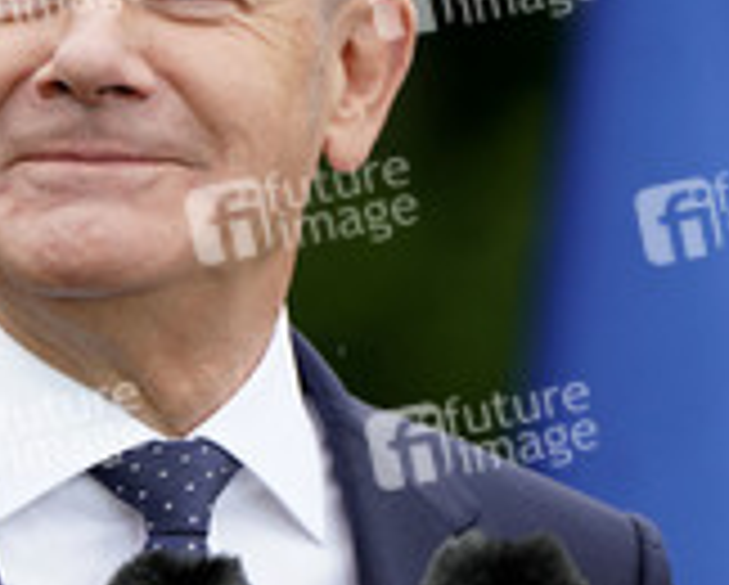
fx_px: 20154
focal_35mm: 933
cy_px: 324
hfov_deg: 2.1
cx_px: -88
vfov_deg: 1.7
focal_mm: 358
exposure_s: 1/800
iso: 1600
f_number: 5.6
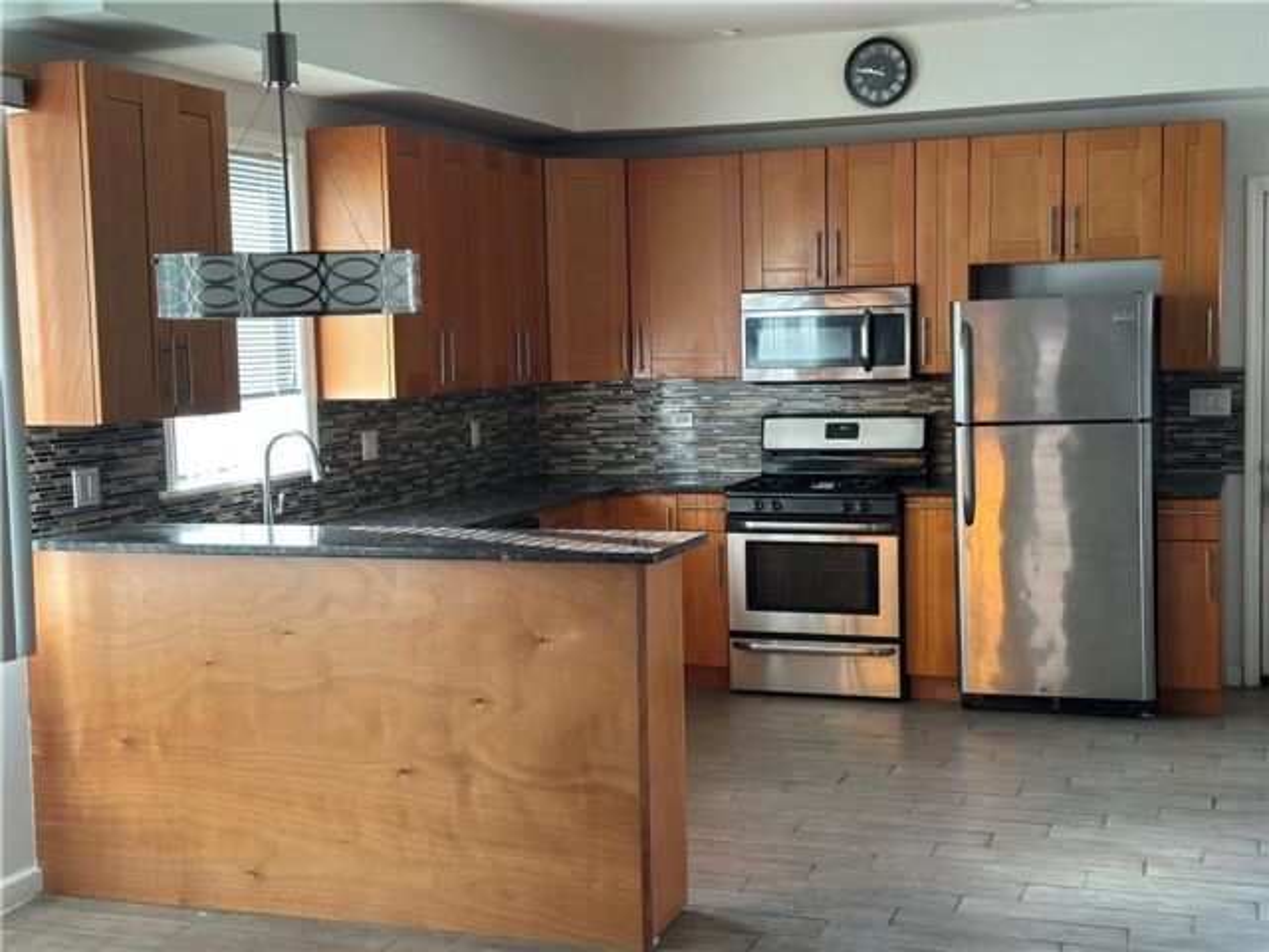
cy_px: 476
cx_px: 634
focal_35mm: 48
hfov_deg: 39.7
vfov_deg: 30.3
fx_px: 1760
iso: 125
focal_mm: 6.86
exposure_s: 1/95
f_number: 1.78
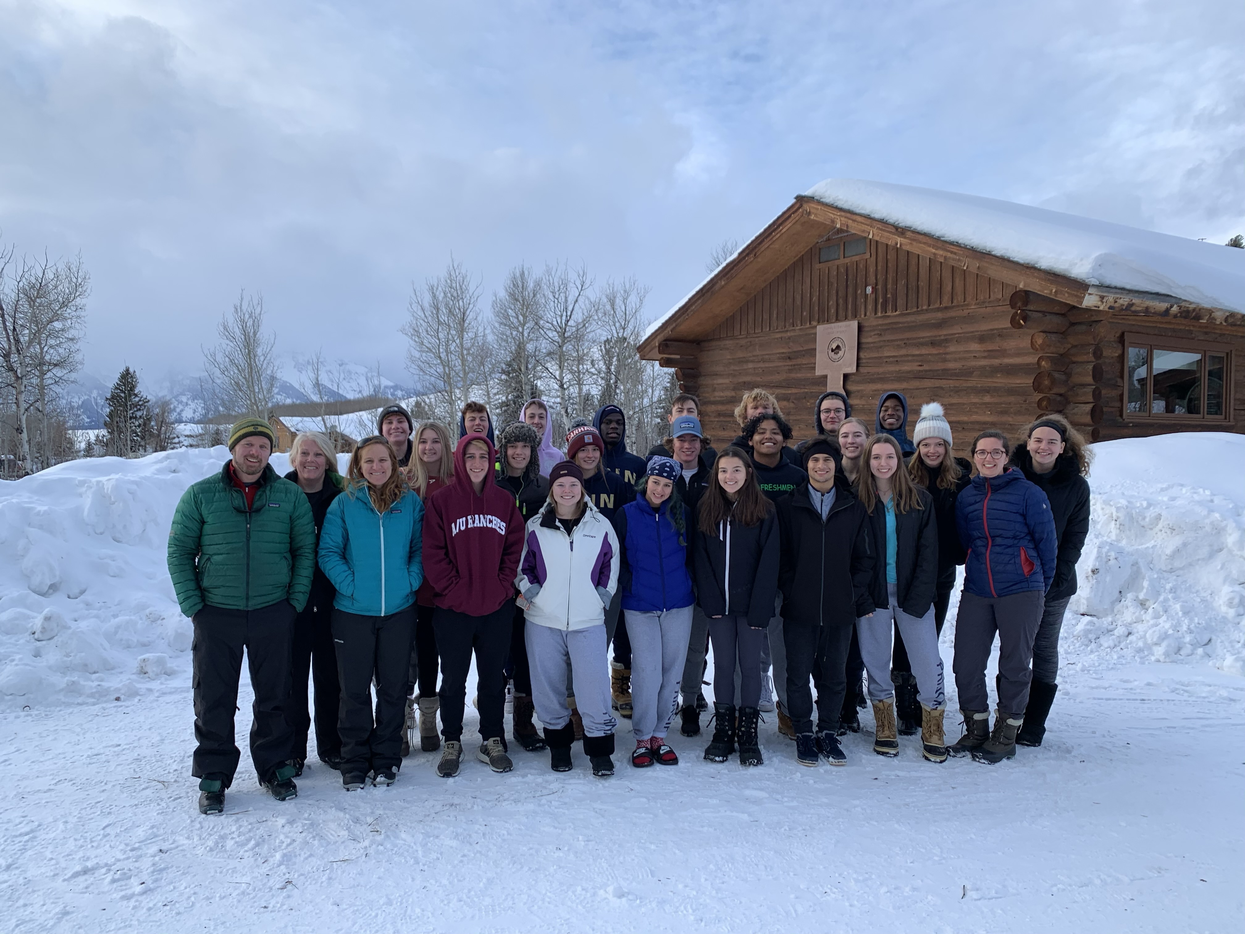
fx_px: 935
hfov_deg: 67.3
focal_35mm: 26
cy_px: 467
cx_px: 622
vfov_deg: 53.1
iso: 25
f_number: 1.8
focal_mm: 4.25
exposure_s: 1/291
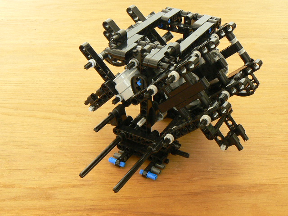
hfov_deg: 38.2
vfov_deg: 29.1
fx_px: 416
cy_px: 108
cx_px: 144
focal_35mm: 50
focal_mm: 6.2
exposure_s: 2
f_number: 5
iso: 100
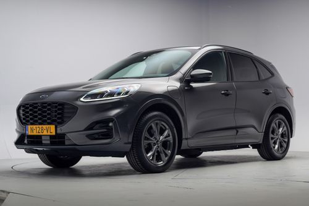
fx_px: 429
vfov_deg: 27.0
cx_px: 154
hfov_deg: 39.6
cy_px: 103
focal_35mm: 50
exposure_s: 1/13
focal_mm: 50
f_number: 4
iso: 100
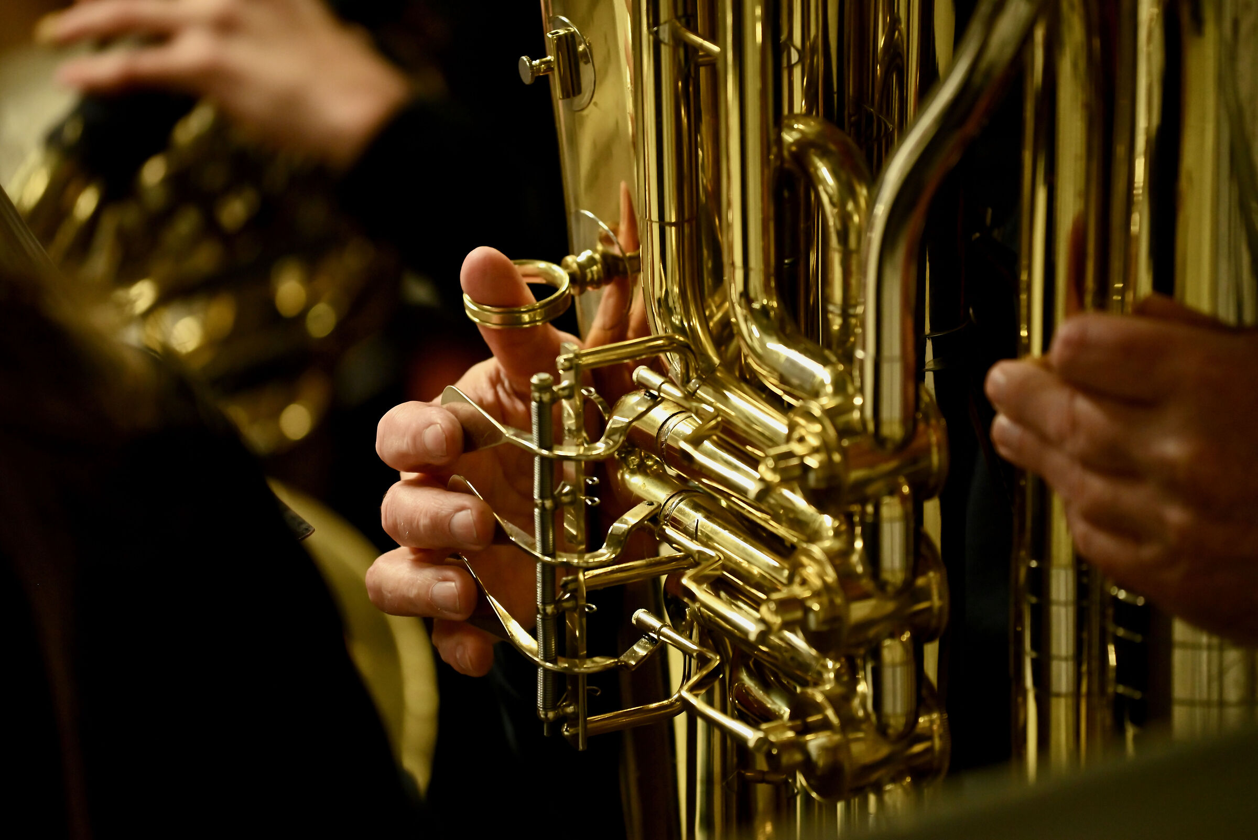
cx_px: 629
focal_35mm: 200
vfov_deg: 6.9
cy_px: 420
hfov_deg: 10.3
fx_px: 6991
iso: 2200
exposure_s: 1/60
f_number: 4
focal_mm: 200
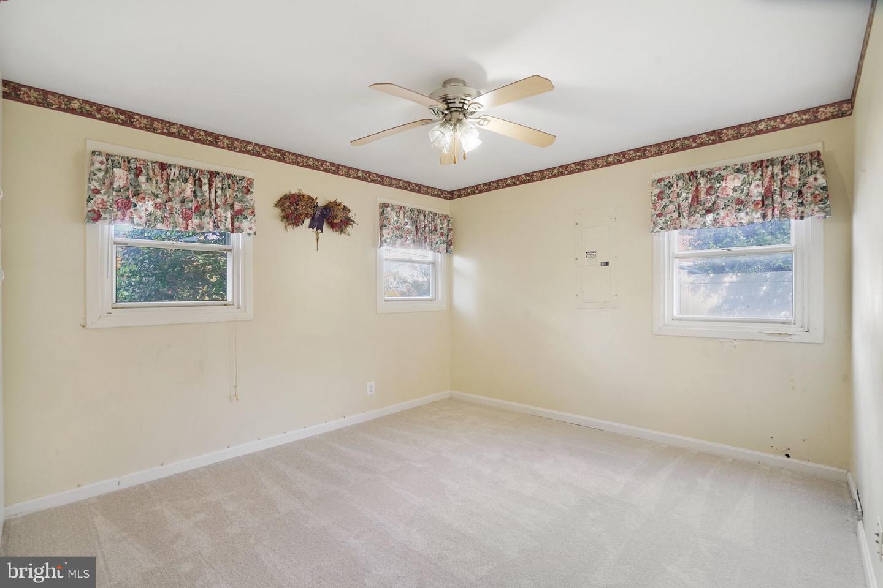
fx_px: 392
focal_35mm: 16
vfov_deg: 73.7
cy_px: 294
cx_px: 442
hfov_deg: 96.7
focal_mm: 16
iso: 1250
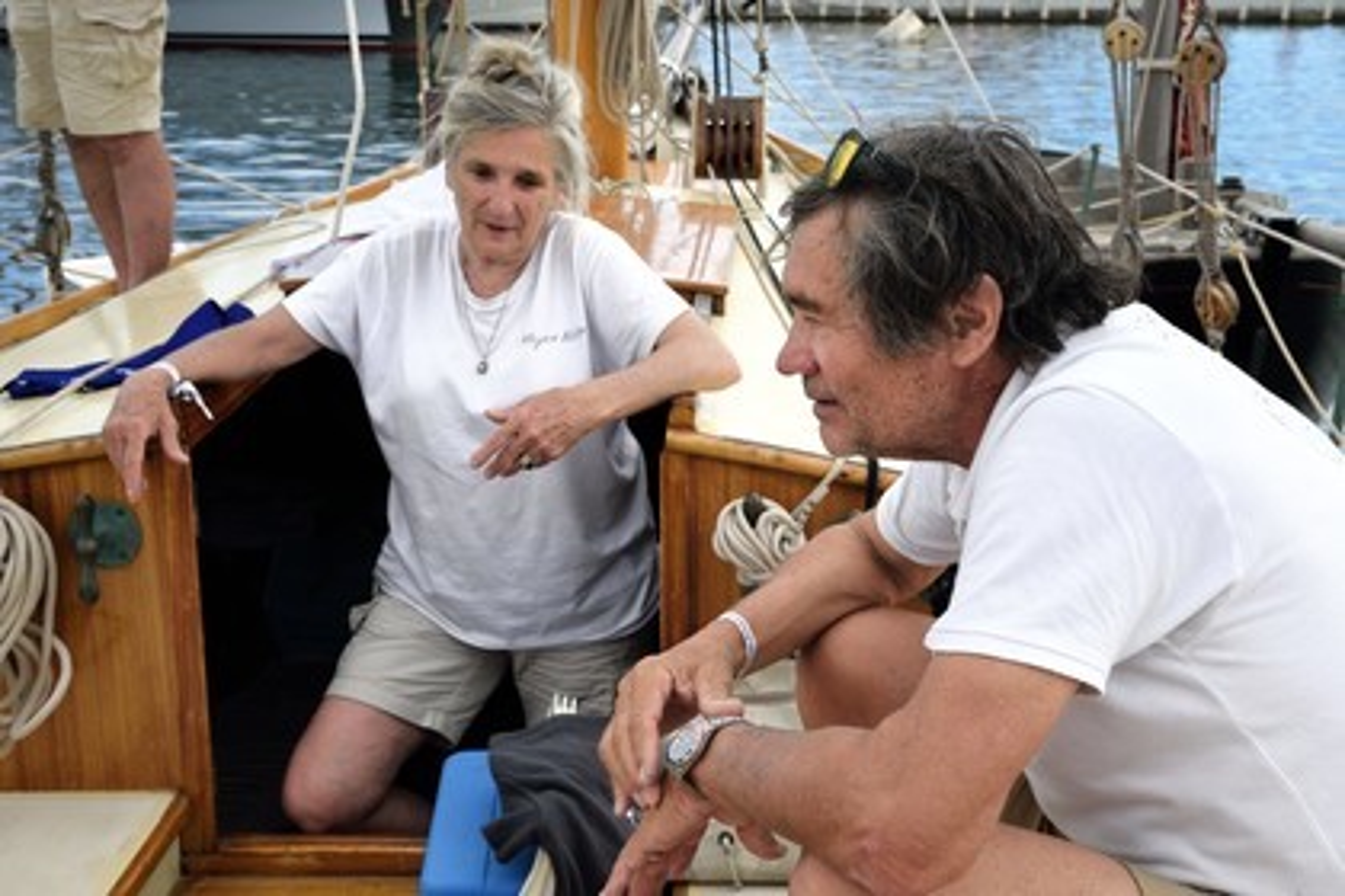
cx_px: 672
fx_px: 1718
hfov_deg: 42.7
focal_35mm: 46
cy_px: 448
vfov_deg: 29.2
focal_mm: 46
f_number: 10
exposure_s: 1/320
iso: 400
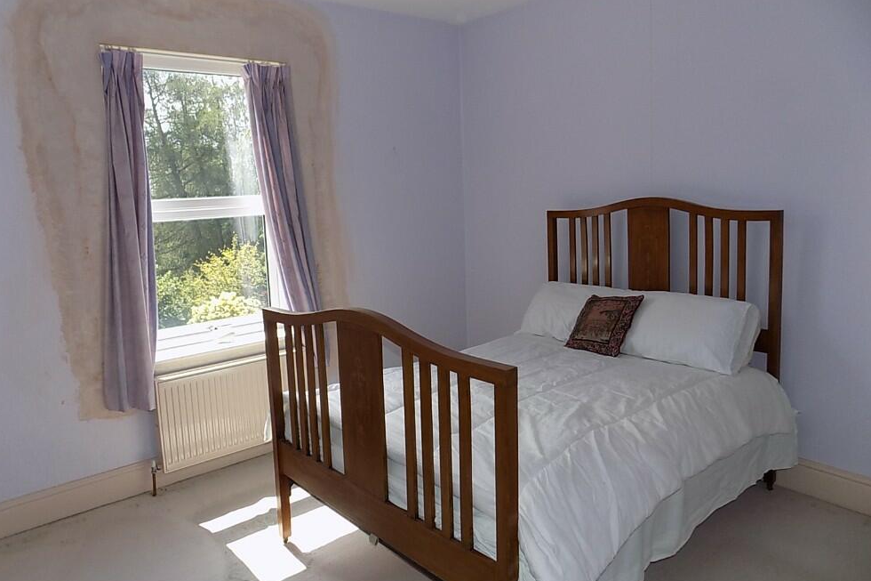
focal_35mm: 25
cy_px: 267
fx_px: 605
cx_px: 421
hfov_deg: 71.5
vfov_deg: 51.2
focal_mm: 4
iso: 80
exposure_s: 1/160
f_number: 3.1
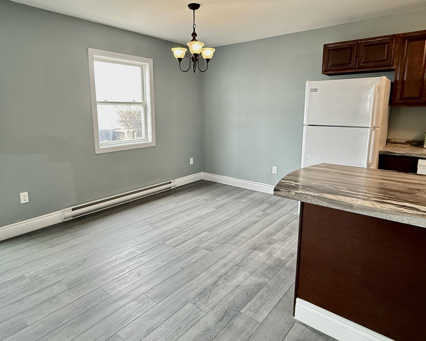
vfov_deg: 63.0
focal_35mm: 22
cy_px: 156
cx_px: 203
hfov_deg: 75.0
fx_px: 277
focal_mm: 2.22
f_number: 2.2
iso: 640
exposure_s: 1/60
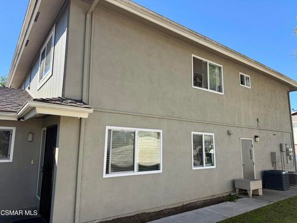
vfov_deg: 56.8
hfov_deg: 71.6
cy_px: 112
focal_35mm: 24
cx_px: 148
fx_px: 206
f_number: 1.78
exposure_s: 1/1770
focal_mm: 6.76
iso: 80
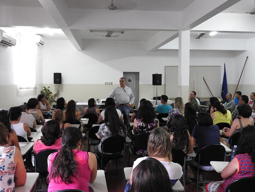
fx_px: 258
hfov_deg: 52.6
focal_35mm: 35
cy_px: 96
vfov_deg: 40.7
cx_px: 128
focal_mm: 6.3
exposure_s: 1/8
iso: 500
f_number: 3.8
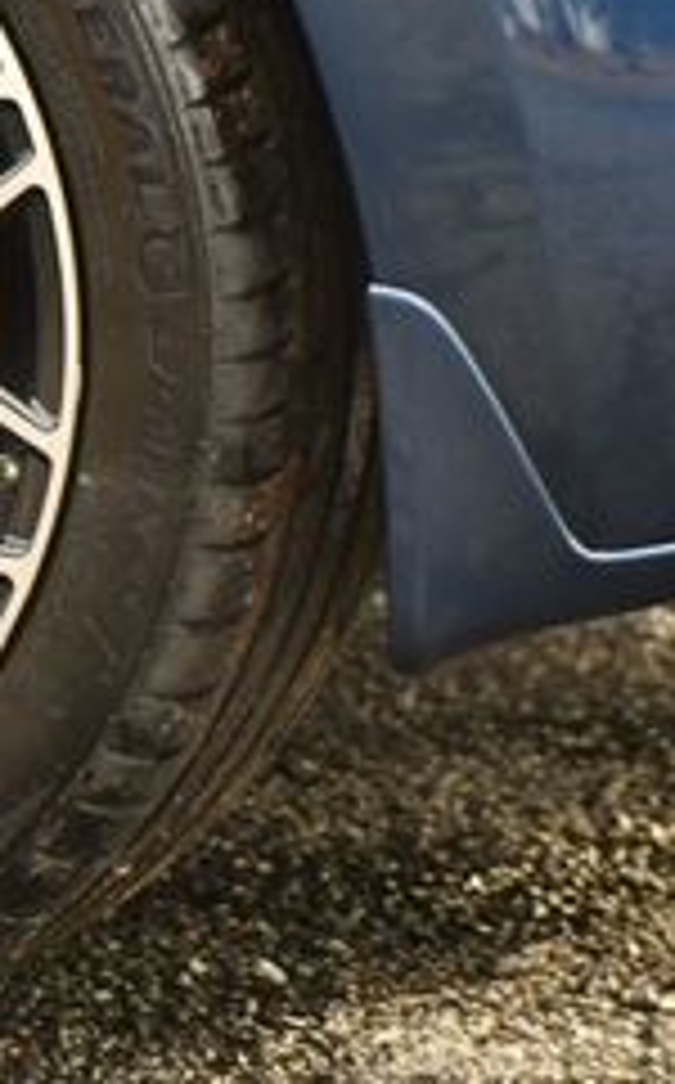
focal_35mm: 447
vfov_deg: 4.7
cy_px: 243
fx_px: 13196
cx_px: -468
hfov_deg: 2.9
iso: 640
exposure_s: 1/250
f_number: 4.8
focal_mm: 110
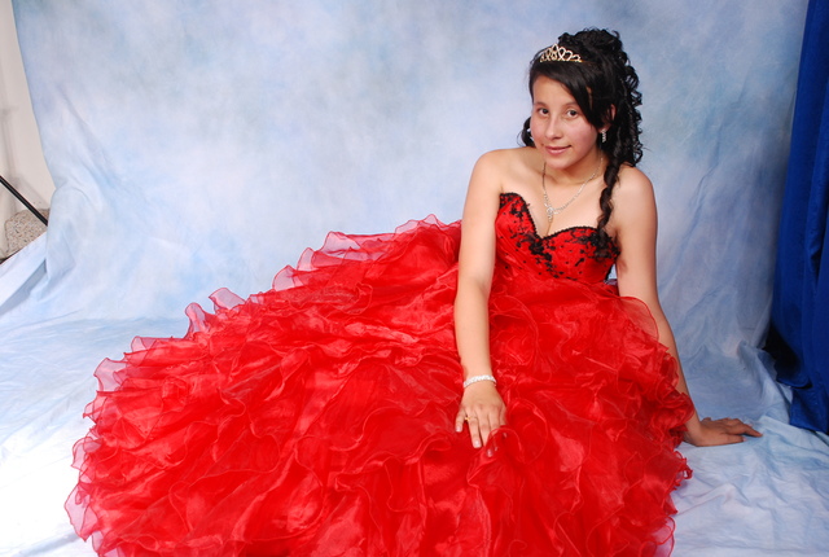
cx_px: 414
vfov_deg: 32.1
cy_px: 278
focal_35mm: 42
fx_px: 969
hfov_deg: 46.3
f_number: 7.1
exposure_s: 1/60
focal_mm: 28
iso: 400
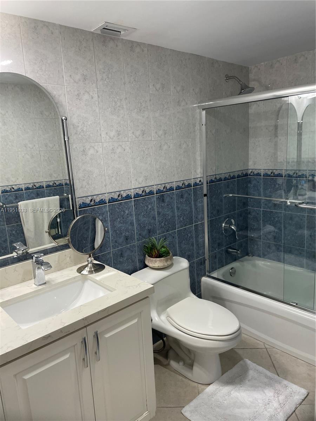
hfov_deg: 53.1
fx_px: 316
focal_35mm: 26
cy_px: 210
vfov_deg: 67.3
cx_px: 158
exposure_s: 1/120
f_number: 1.6
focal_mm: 4.2
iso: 125
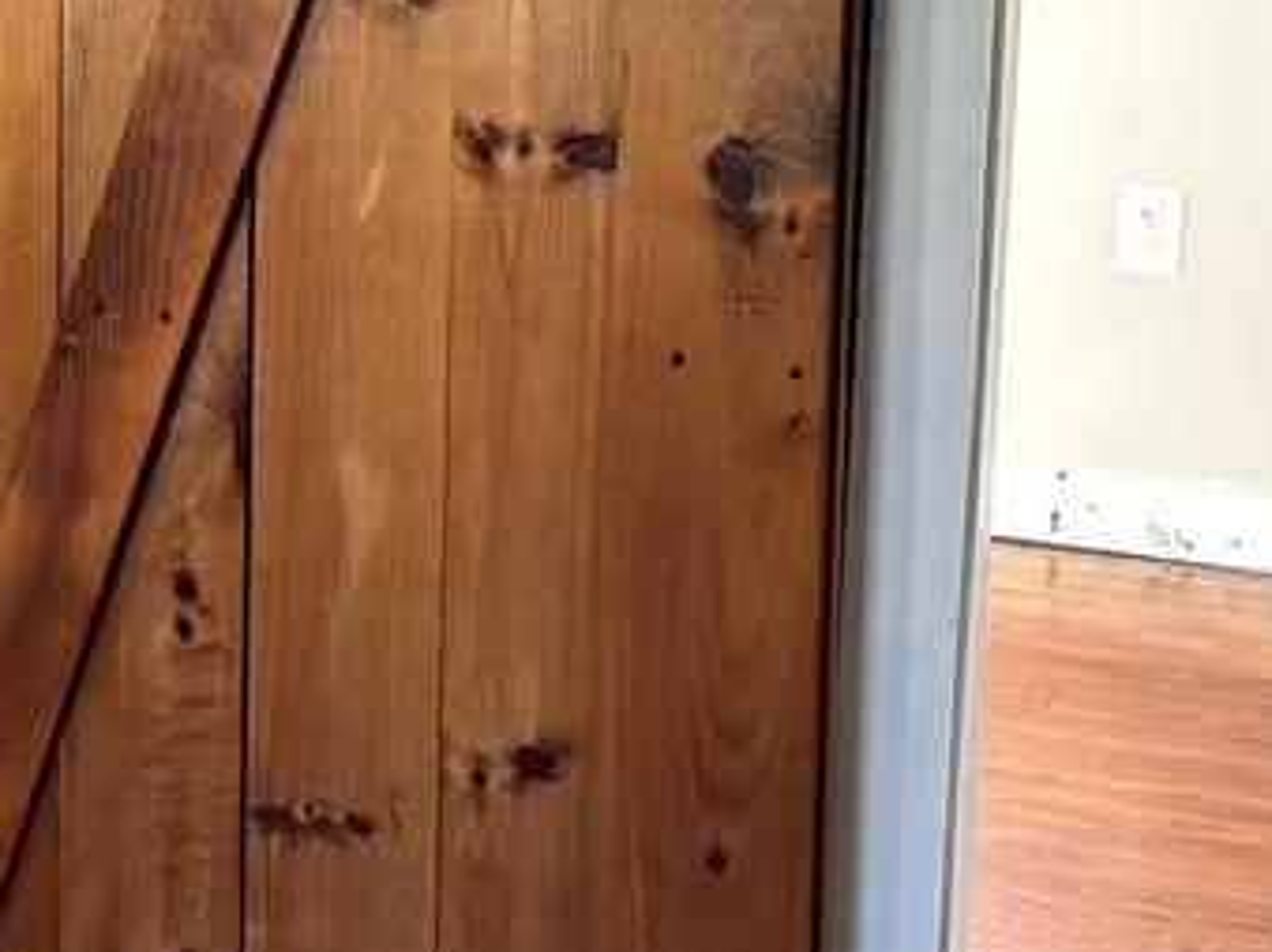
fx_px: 3747
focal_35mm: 102
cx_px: 0
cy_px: 94
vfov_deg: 14.4
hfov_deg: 18.8
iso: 250
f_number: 1.78
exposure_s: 1/60
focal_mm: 6.76
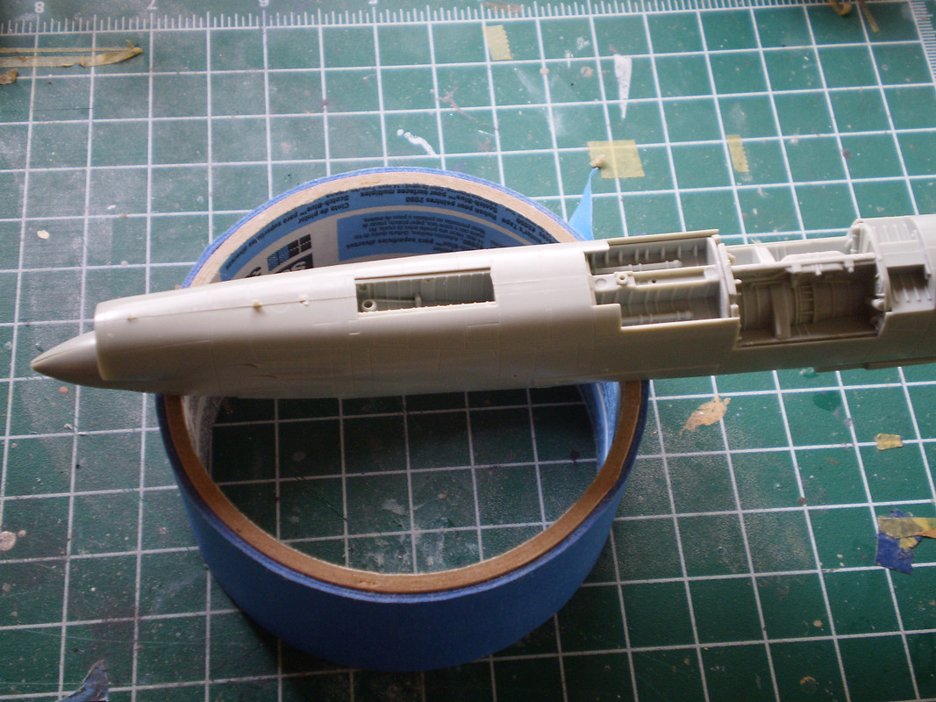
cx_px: 468
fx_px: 1433
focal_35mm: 53
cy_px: 351
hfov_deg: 36.2
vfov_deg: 27.5
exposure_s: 1/13
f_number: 3.9
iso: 125
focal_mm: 9.3
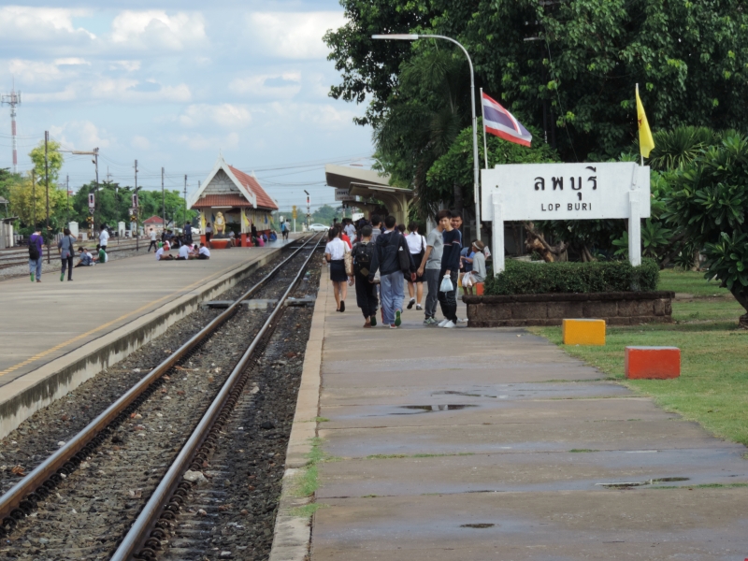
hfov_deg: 13.6
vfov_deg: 10.2
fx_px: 3133
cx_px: 374
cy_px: 280
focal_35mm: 145
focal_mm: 25.8
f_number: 4.4
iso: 80
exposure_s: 1/200
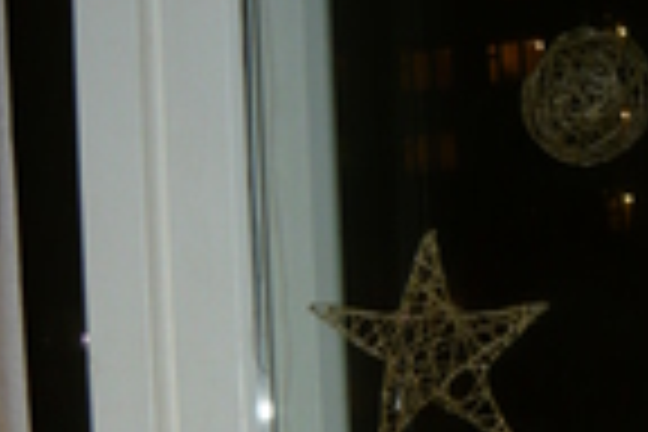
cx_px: 680
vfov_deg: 12.5
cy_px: 536
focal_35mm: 107
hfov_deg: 18.5
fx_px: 1926
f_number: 2.8
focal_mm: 5.5
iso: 100
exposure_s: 1/30
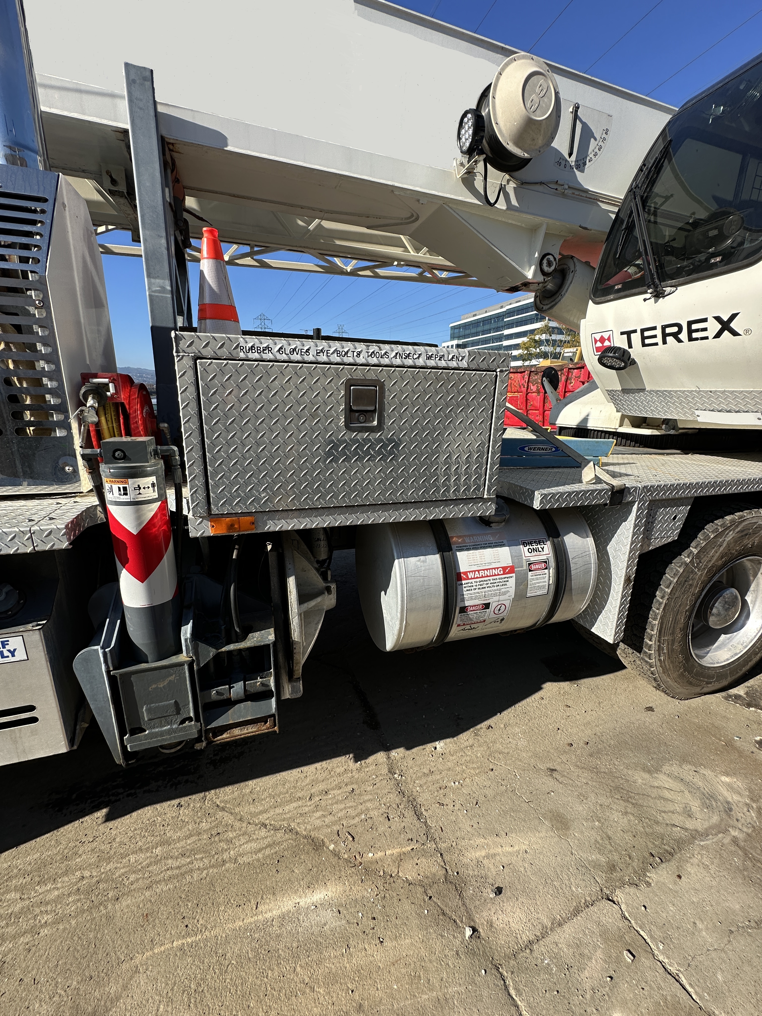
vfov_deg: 102.1
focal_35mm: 14
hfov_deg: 85.7
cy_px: 508
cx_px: 381
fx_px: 411
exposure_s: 1/1247
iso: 50
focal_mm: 2.22
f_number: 2.2
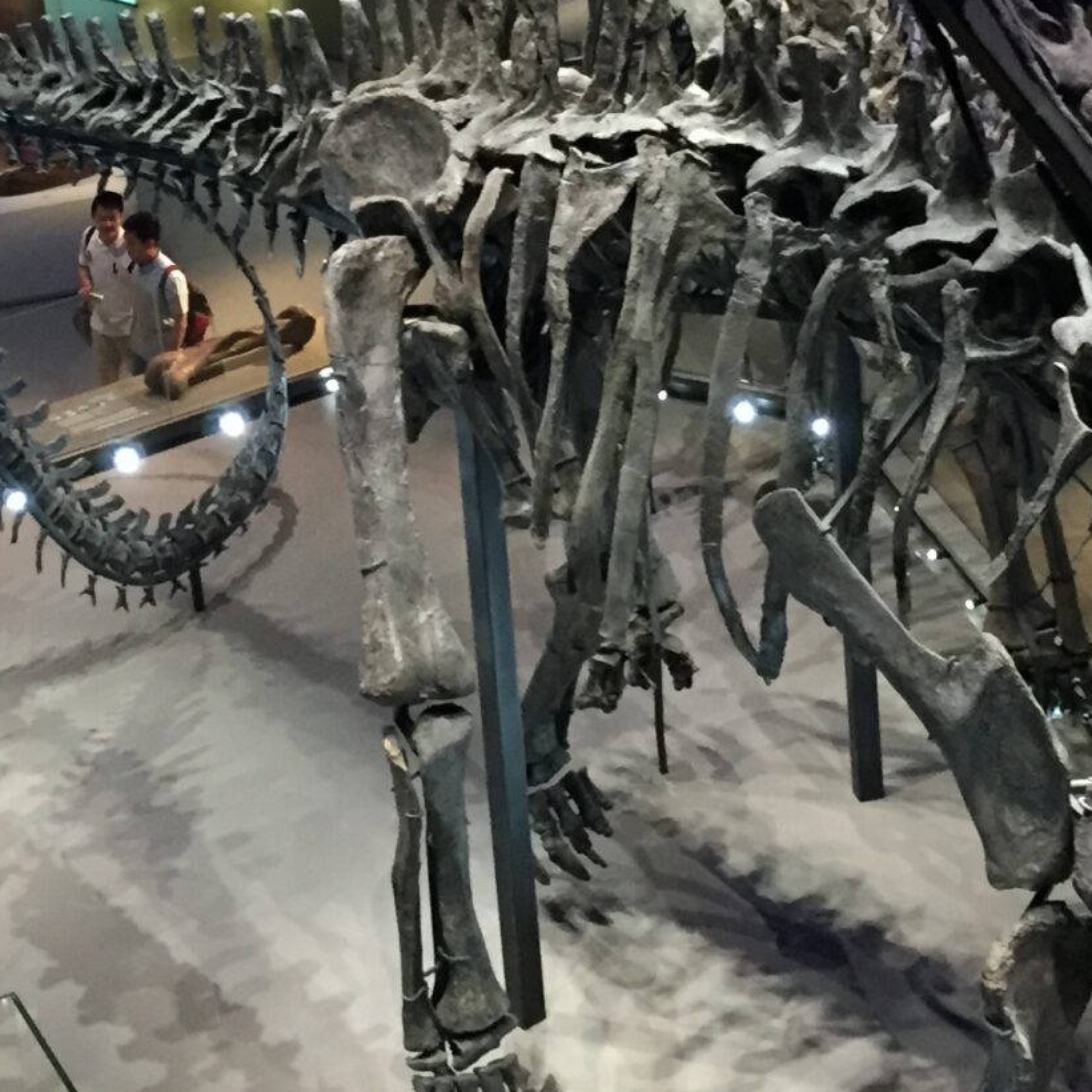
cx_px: 477
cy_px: 216
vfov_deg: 21.4
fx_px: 2855
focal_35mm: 80
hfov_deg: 21.6
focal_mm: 4.15
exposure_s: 1/15
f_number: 2.2
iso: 250
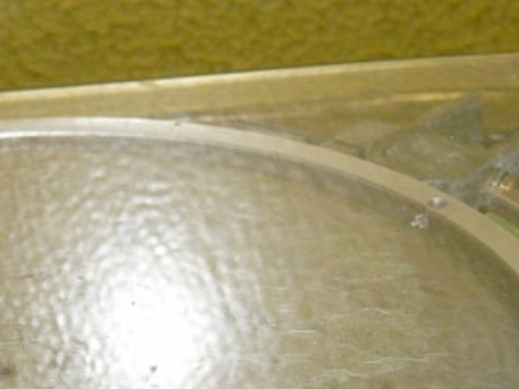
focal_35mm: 130
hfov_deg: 15.1
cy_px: 541
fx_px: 1948
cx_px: 81
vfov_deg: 11.1
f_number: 3.2
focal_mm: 6.4
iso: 80
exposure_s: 1/30
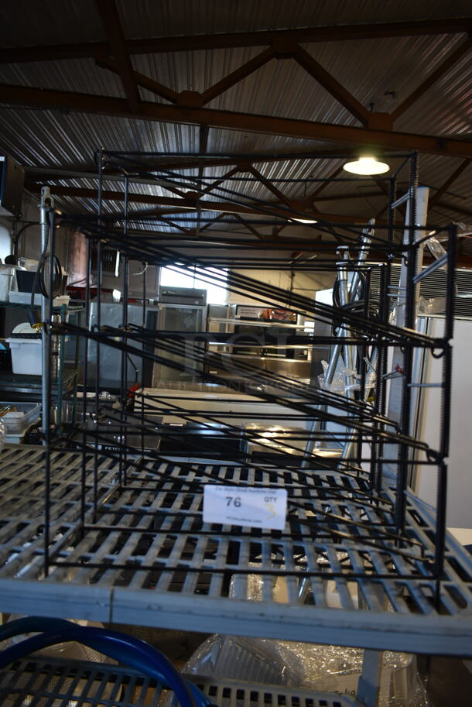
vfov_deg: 67.3
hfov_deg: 48.0
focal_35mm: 27
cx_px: 236
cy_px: 354
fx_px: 530
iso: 160
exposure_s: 1/30
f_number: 3.5
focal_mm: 18
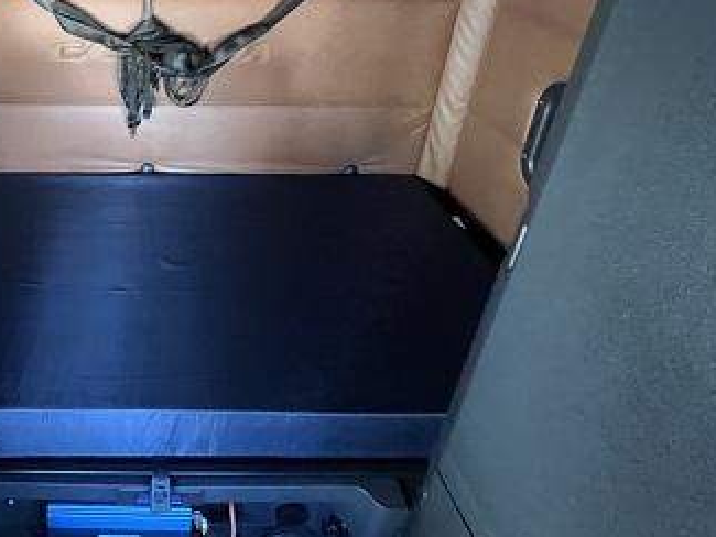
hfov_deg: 64.7
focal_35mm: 24
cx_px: 134
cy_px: 90
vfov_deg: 52.3
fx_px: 497
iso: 1000
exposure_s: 1/42
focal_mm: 1.57
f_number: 1.8
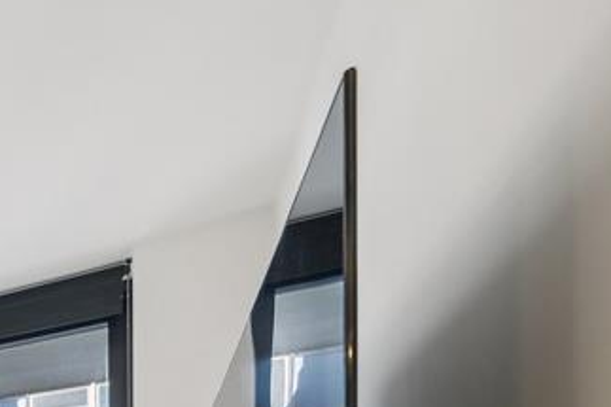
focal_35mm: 38
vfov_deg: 26.5
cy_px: 594
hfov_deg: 28.3
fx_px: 645
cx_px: -335
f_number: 5.6
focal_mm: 8
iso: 200
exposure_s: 1/15
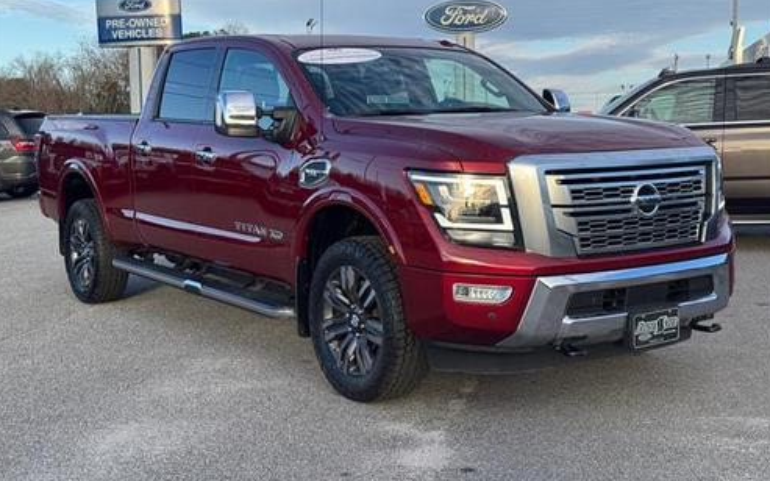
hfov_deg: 38.9
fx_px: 1091
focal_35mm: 52
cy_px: 214
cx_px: 384
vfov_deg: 24.8
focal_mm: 6.76
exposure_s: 1/980
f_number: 1.78
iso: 64
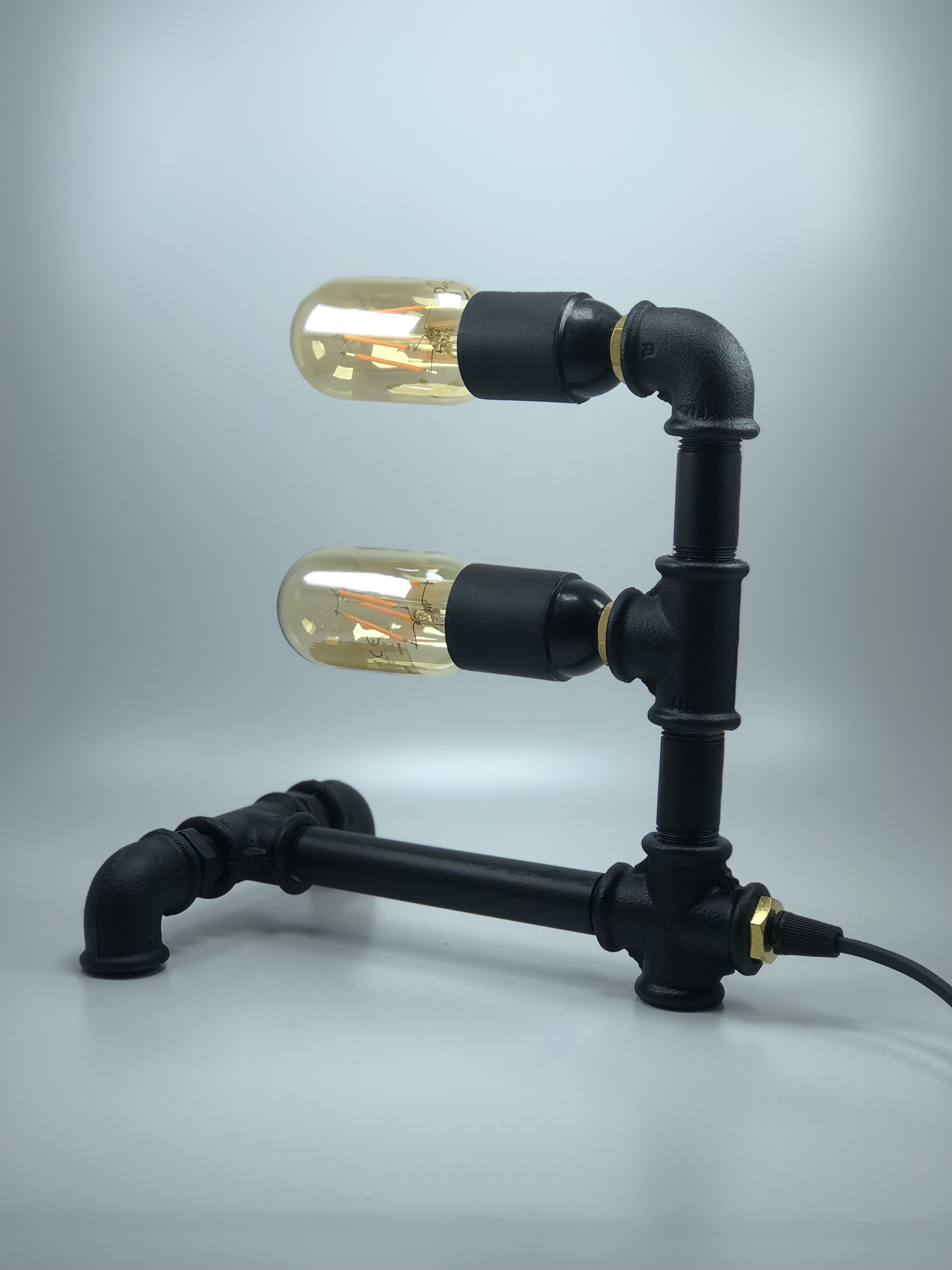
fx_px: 2090
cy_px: 635
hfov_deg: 25.7
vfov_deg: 33.8
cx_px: 476
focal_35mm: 57
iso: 20
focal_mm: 6.6
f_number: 2.8
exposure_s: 1/120
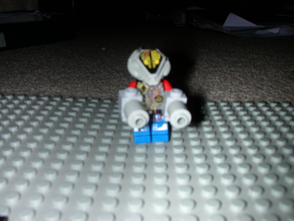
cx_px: 147
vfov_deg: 38.7
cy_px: 110
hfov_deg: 50.1
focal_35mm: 37
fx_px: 314
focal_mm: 5.6
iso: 100
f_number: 2.7
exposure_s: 1/59.9
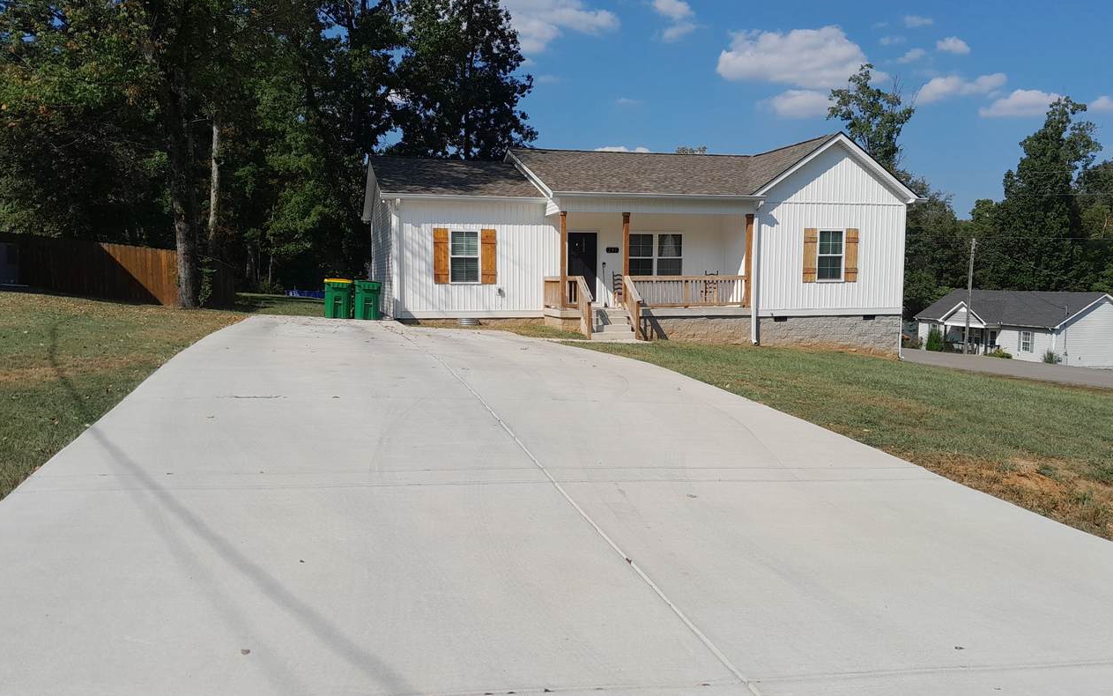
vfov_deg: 43.2
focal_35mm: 29
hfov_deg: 64.6
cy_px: 353
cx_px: 552
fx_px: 880
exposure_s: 1/849
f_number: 1.8
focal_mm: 4
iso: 40
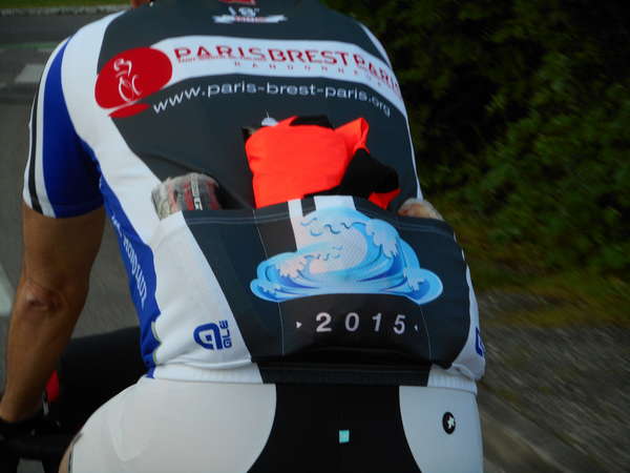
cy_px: 236
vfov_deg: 12.7
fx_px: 2129
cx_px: 315
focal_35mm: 117
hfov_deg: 16.8
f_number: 5.9
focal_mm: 20.9
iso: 140
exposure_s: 1/60
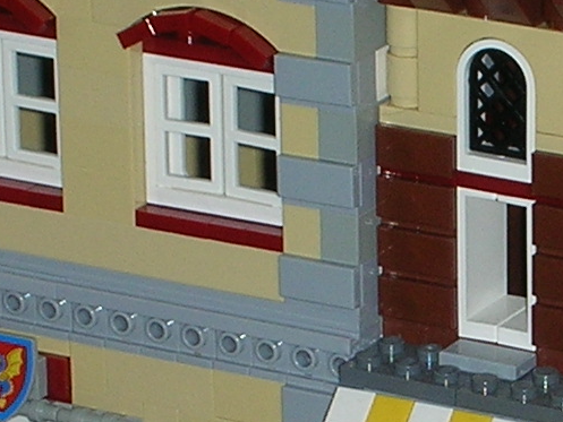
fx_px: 5173
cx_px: 513
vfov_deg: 4.7
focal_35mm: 318
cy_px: 296
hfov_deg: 6.2
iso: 50
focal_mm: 10.1
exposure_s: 1/120
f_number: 4
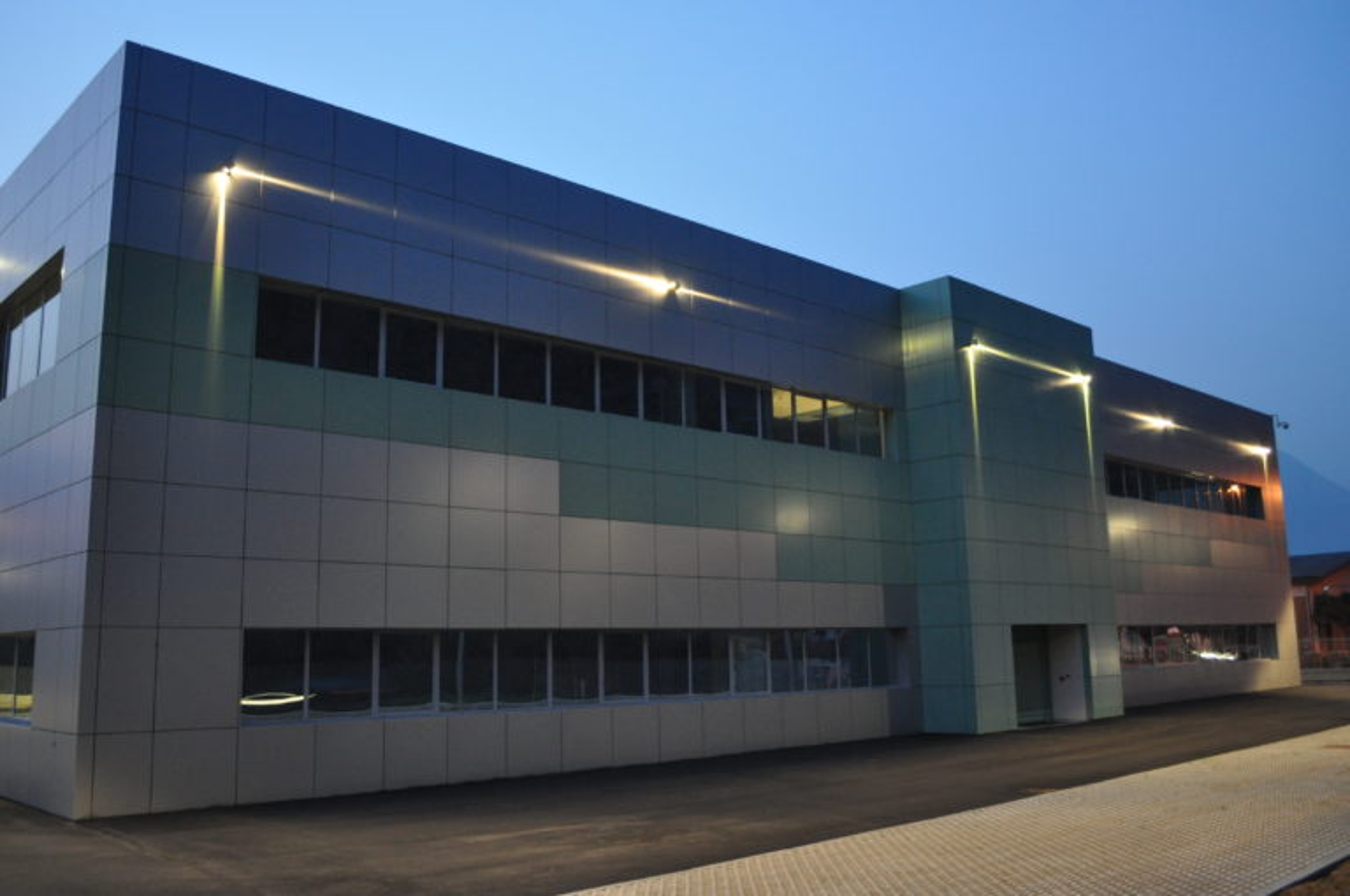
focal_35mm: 30
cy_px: 448
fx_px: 1124
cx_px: 675
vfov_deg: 43.5
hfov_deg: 62.0
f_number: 3.8
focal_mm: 20
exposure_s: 1/6
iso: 1600
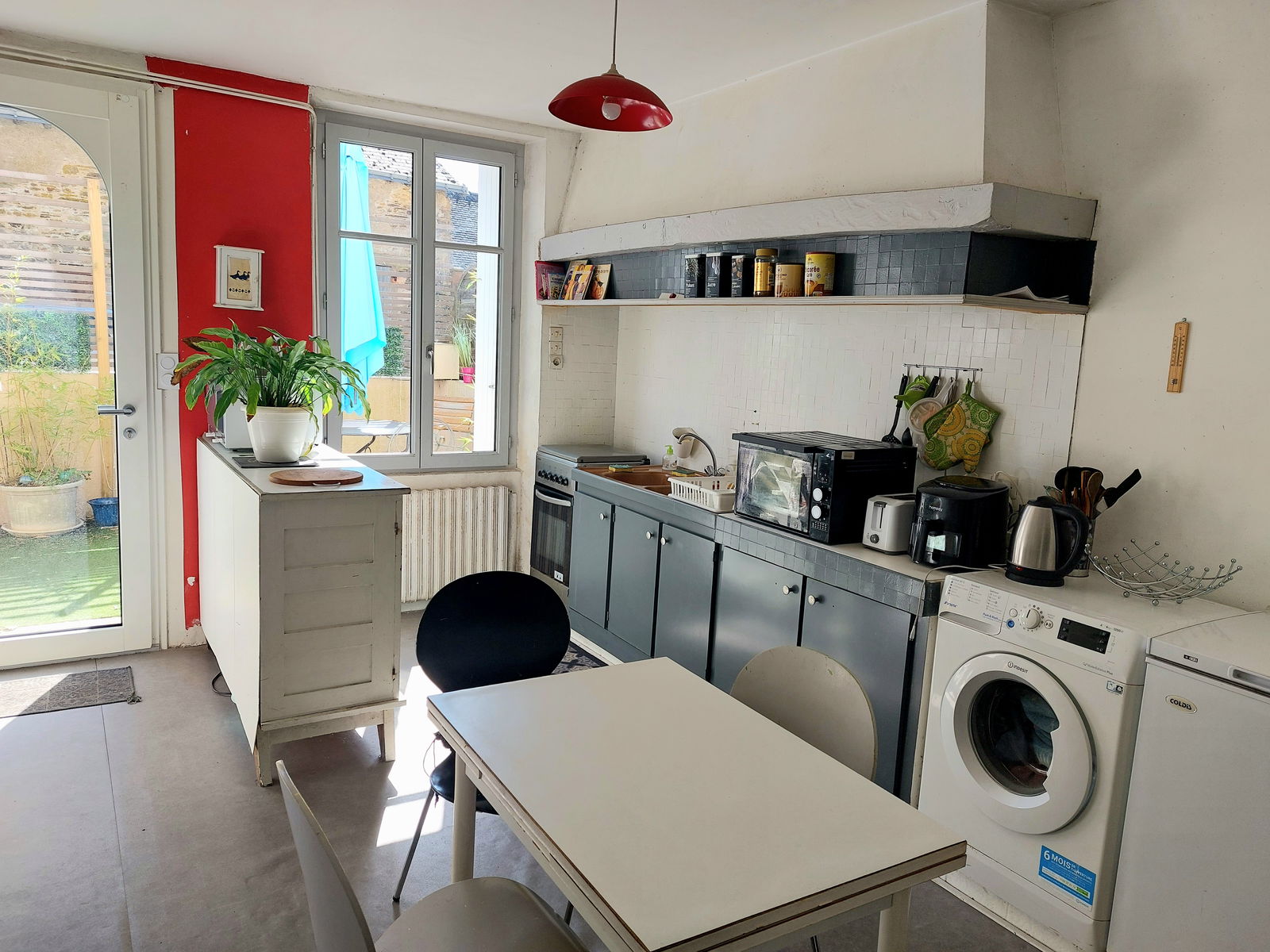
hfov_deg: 71.6
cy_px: 476
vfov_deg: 56.8
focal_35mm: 24
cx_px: 635
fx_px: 881
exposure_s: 1/103
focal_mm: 5.23
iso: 25
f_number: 1.8
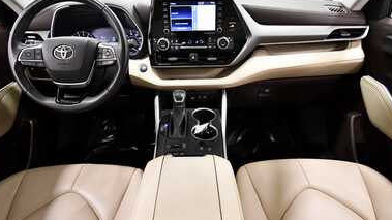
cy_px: 107
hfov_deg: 83.9
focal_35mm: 21
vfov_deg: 53.6
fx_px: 218
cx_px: 195
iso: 3200
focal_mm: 13
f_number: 5
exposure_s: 1/80
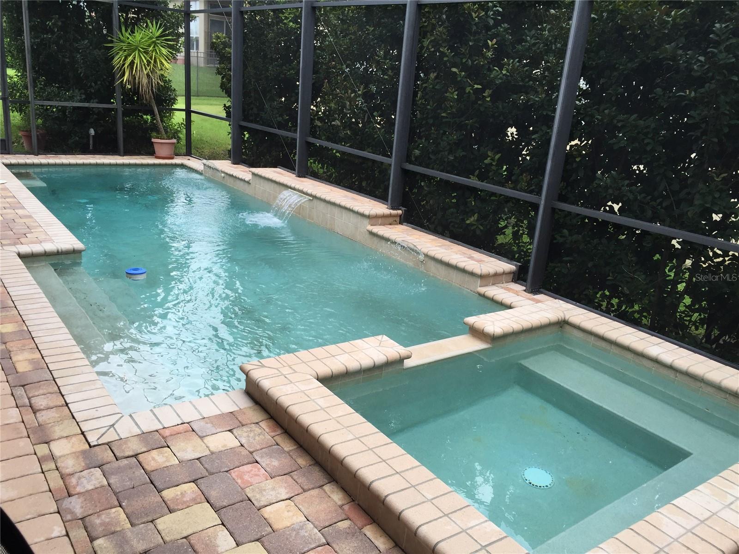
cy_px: 277
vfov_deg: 48.2
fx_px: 619
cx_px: 370
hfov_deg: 61.7
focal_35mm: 29
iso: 32
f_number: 2.2
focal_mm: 4.15
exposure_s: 1/338
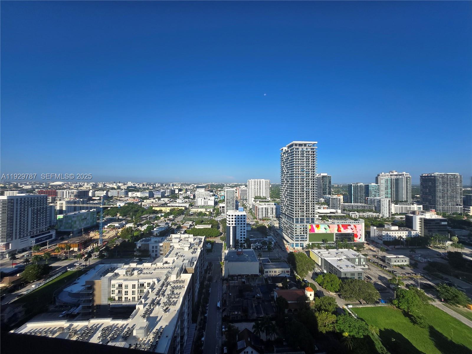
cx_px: 236
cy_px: 177
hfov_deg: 106.2
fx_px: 177
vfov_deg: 89.9
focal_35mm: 13
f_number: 2.2
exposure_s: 1/1361
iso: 25
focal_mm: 1.7
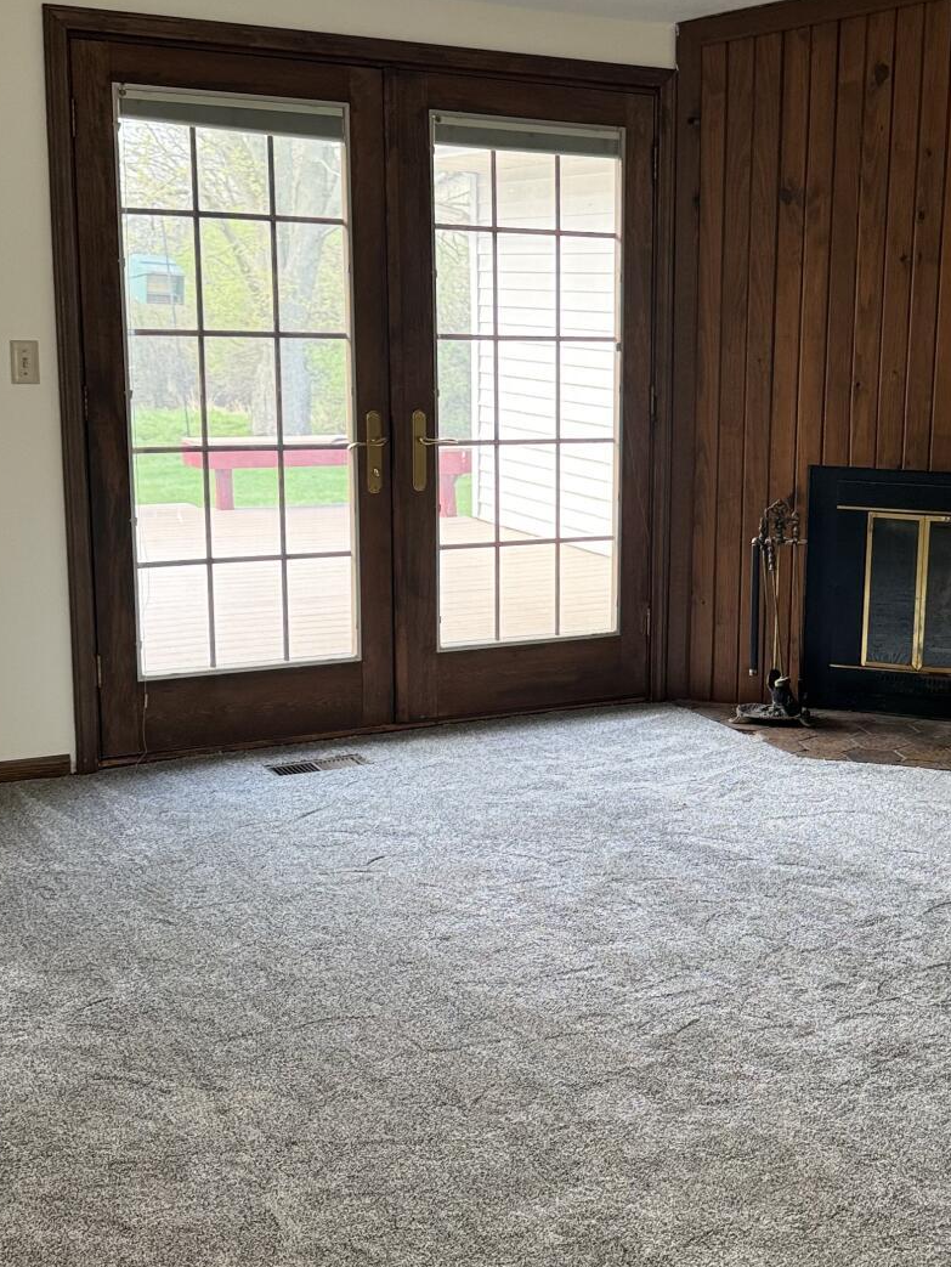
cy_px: 624
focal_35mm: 46
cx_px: 737
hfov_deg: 30.9
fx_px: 1684
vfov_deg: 41.2
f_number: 1.78
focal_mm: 6.76
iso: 200
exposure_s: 1/120
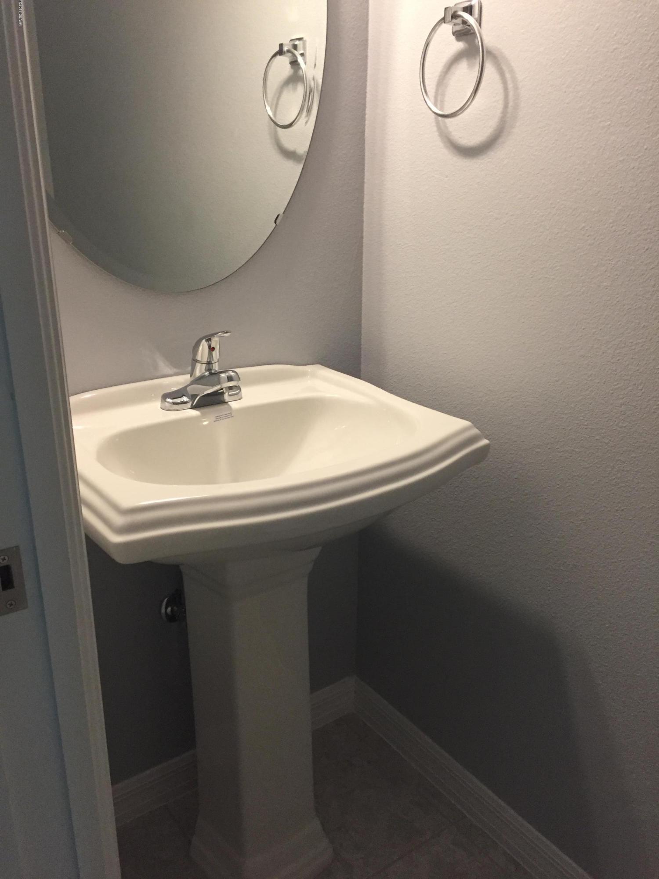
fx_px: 736
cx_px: 330
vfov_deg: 61.7
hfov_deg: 48.2
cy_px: 440
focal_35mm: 29
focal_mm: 4.15
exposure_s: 1/30
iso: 160
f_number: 2.2
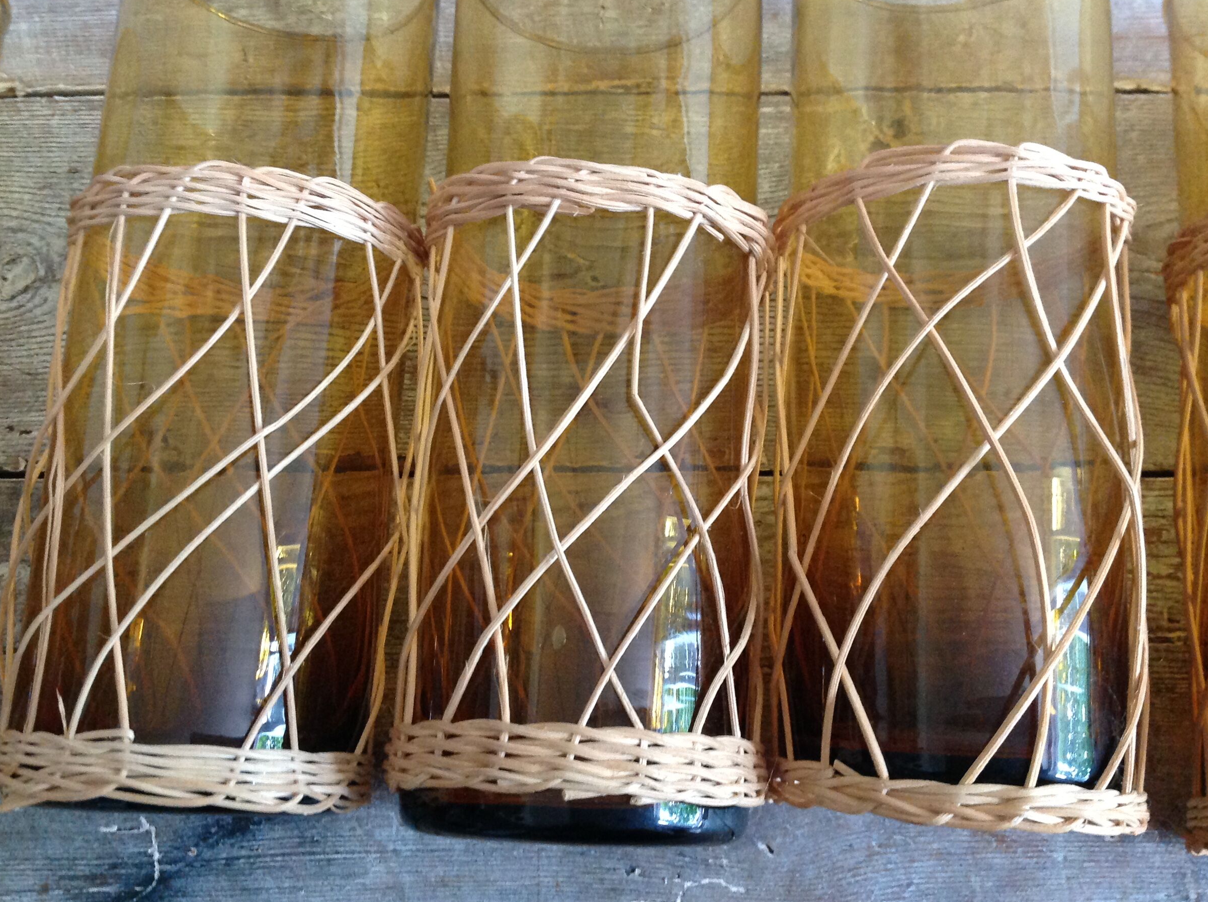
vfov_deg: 37.6
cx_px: 598
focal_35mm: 38
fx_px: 1324
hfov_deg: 49.0
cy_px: 435
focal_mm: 4.28
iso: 320
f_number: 2.4
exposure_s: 1/15
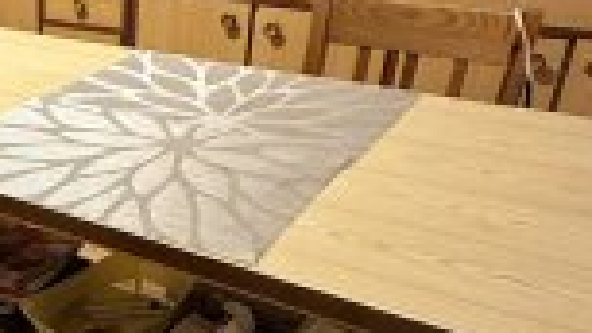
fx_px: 628
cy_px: 259
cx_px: 12
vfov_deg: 29.1
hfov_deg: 43.8
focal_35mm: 40
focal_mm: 2.22
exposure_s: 1/50
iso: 500
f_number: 2.2
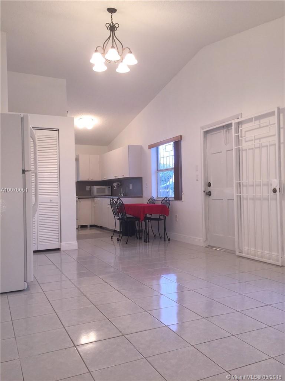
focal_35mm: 29
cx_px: 142
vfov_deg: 61.7
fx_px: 318
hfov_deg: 48.2
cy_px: 190
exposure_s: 1/63
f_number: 2.2
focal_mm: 4.15
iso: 32
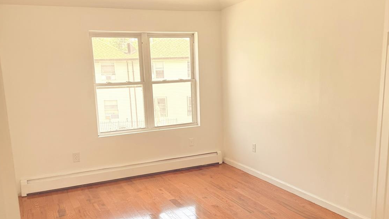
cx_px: 198
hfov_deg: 55.3
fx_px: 371
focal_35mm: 36
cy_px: 137
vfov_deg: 32.7
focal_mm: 6.76
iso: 100
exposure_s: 1/443
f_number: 1.78
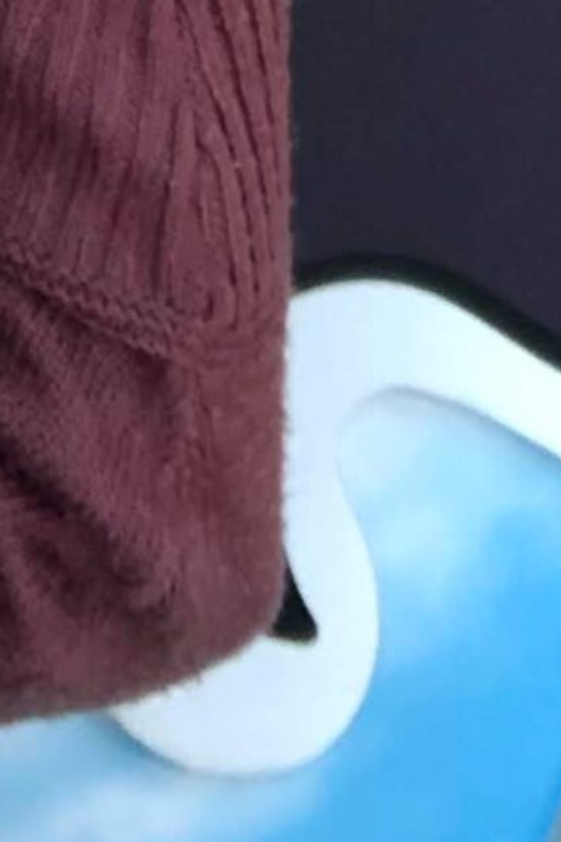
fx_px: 3766
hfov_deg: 8.5
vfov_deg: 10.9
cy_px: -1134
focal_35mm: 161
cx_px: -37
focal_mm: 2.87
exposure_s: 1/60
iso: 100
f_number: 2.2
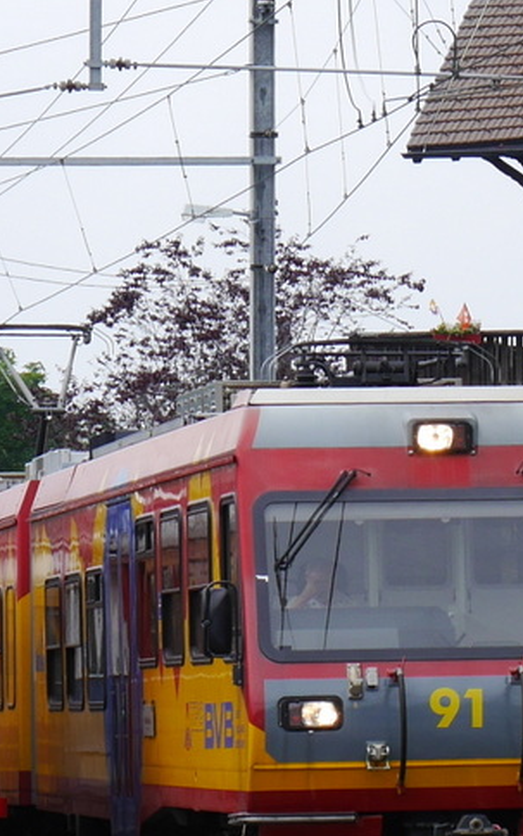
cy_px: 509
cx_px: 193
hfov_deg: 7.1
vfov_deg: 11.4
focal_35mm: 184
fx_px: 4191
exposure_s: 1/250
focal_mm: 42
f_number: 8
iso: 160
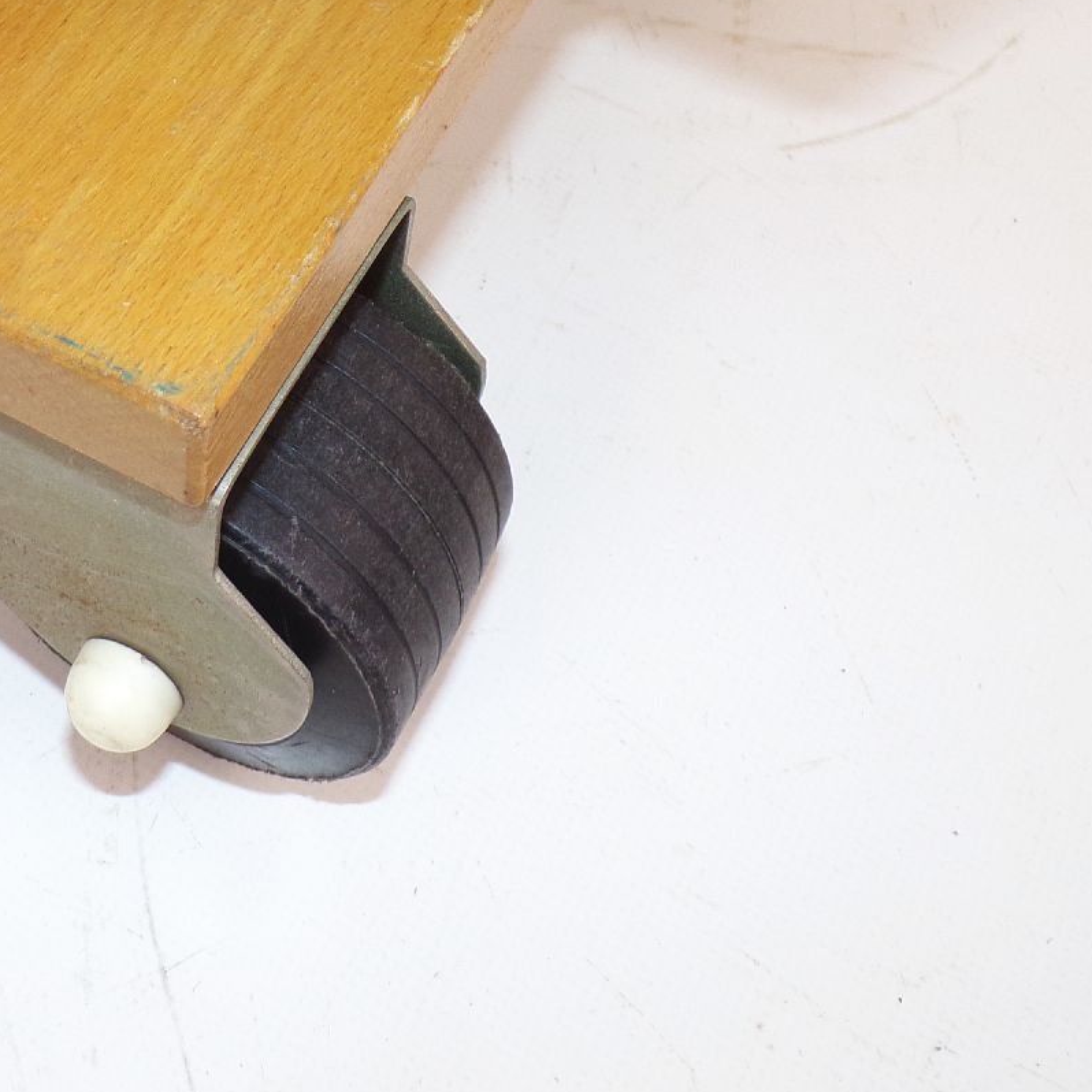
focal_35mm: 49
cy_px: 208
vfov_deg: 33.6
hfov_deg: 33.1
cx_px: 140
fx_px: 1749
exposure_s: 1/50
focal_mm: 4.3
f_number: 3
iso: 80
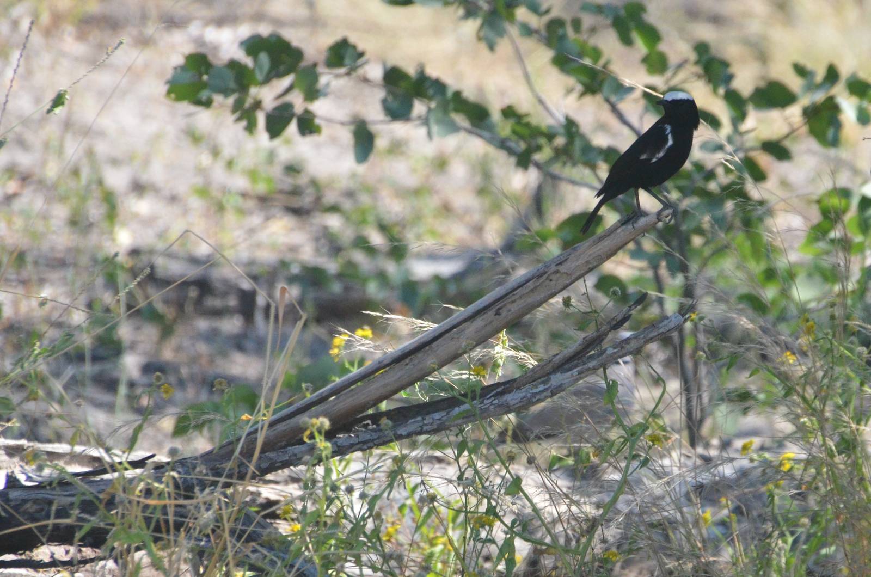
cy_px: 288
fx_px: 9779
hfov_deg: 5.1
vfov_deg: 3.4
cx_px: 436
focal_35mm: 405
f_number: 10
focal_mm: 270
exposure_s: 1/1600
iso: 2500
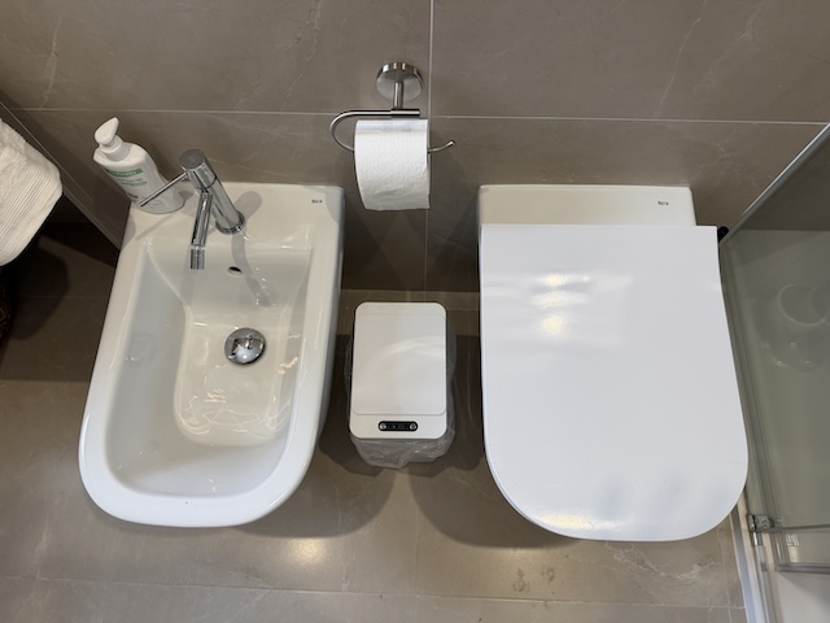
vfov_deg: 56.8
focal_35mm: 24
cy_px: 312
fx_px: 575
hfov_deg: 71.6
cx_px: 415
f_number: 1.78
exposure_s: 1/119
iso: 160
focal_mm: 6.76
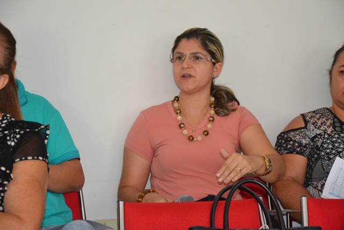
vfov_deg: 10.8
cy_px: 115
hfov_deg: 16.1
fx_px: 1219
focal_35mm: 128
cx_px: 172
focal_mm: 85
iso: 2500
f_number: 5.6
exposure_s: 1/60
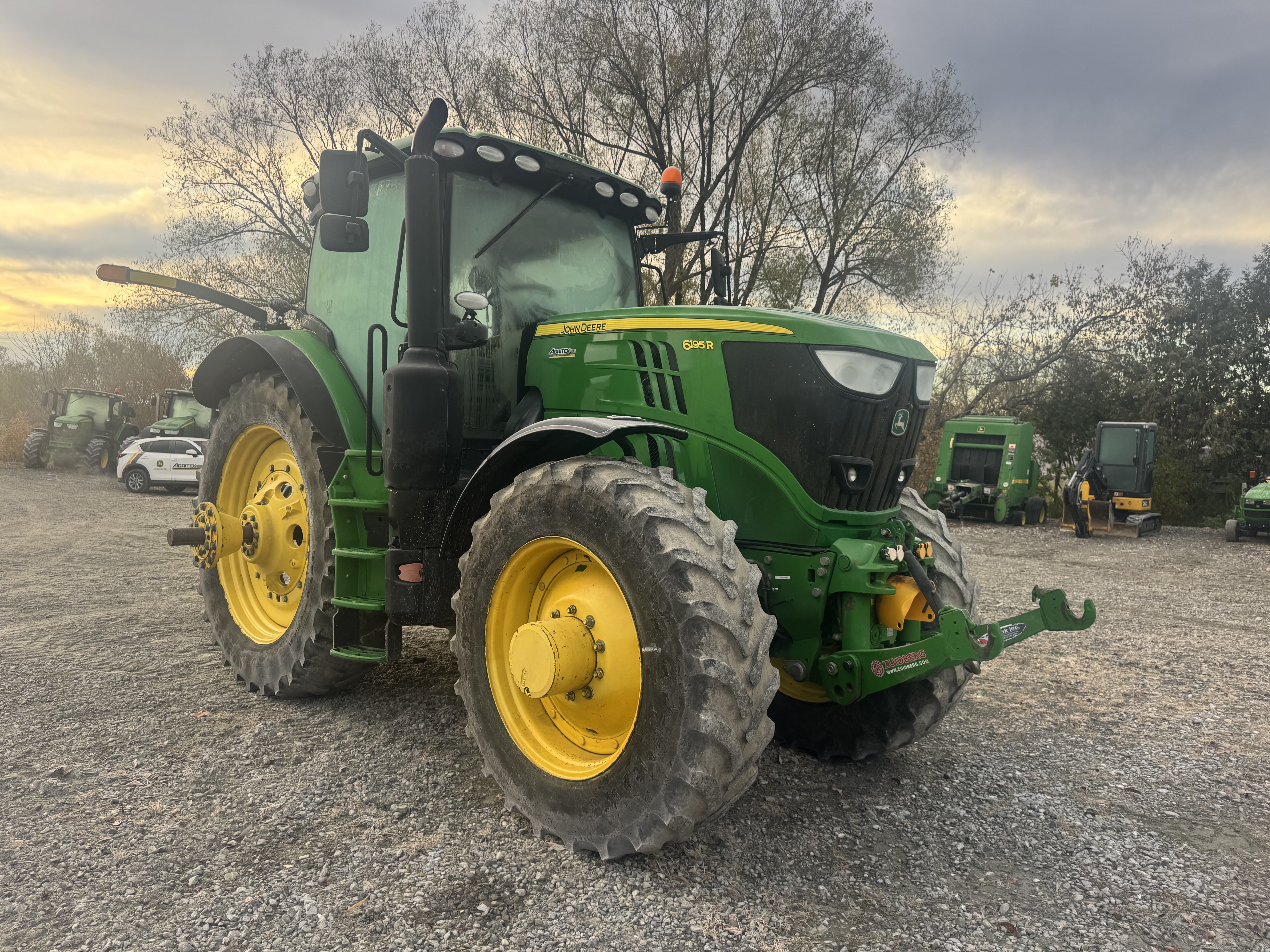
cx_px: 635
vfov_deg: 56.8
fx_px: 881
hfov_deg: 71.6
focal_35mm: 24
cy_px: 476
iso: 80
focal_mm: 6.76
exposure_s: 1/276
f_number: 1.78
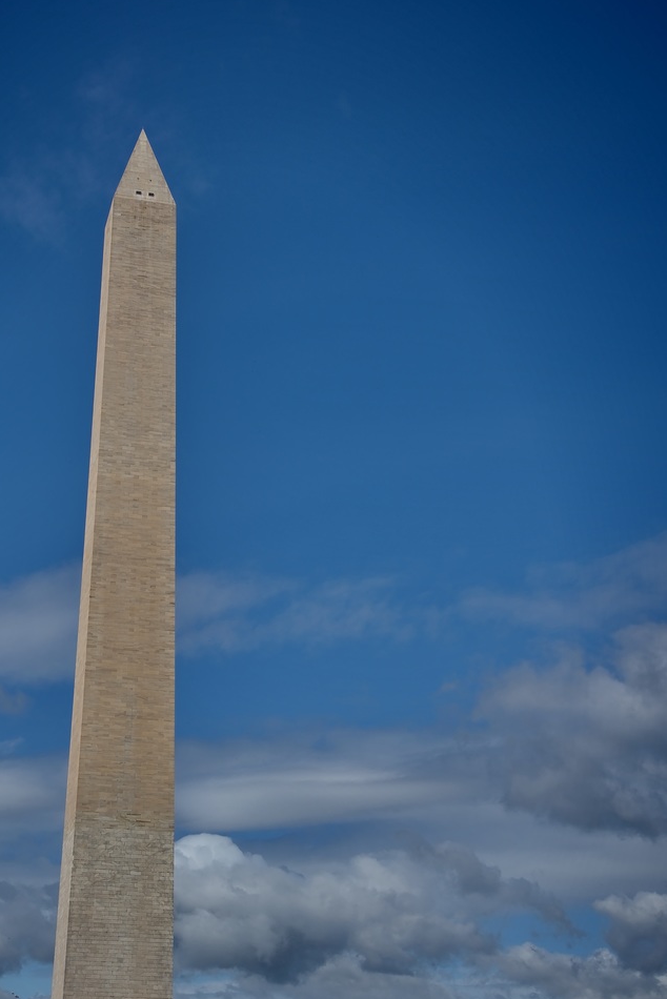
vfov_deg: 32.2
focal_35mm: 62
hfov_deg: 21.9
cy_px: 641
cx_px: 245
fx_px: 1722
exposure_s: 1/500
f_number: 11
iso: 100
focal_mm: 46
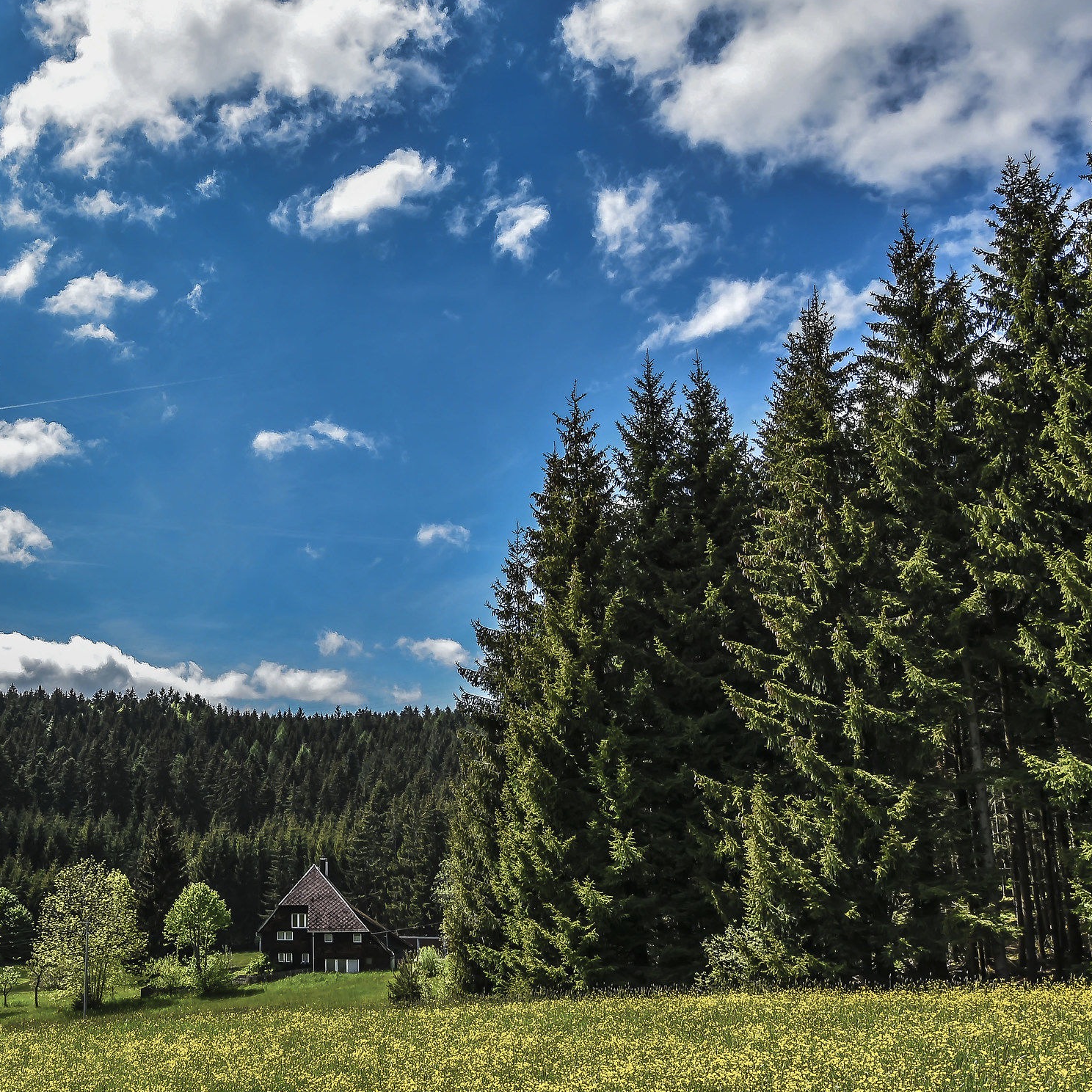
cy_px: 557
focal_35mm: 37
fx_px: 1321
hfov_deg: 43.0
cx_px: 230
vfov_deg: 44.9
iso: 100
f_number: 9
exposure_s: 1/250
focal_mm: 18
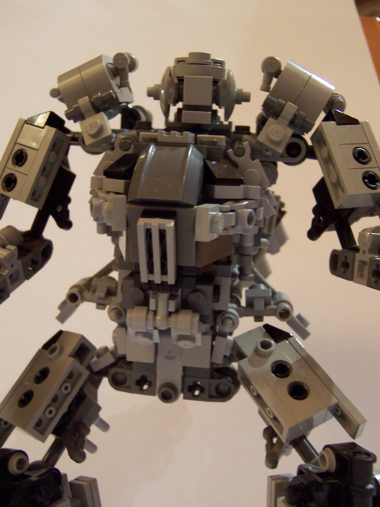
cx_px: 190
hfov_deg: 39.7
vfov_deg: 51.4
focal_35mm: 36
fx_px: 527
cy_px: 254
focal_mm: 5.6
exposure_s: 1/8
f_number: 2.8
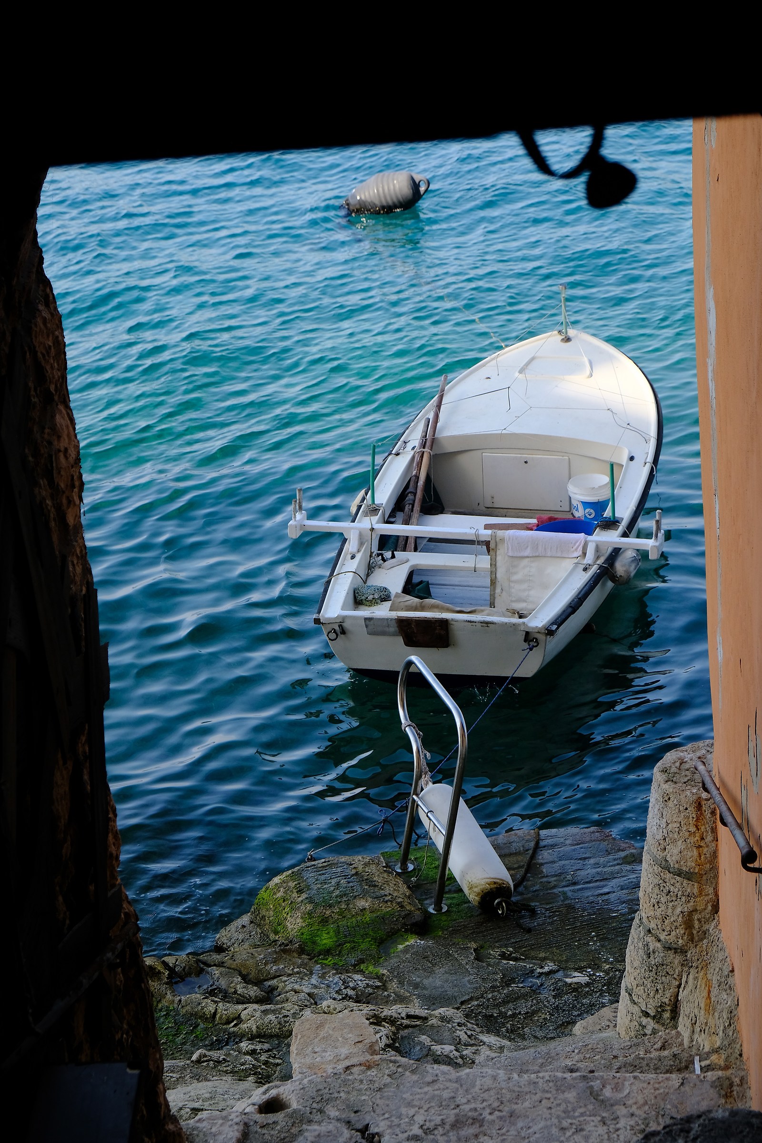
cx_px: 381
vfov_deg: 24.5
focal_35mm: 83
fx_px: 2635
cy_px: 572
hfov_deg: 16.5
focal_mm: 55
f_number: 5.6
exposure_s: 1/240
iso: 400
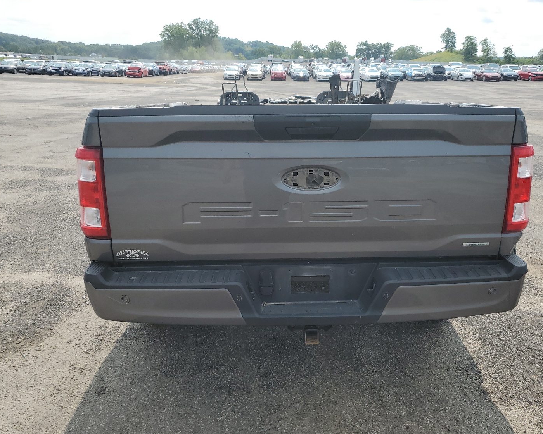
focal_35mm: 29
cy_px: 211
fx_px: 466
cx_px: 305
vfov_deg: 50.0
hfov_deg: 60.3
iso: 50
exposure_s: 1/3333
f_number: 1.5
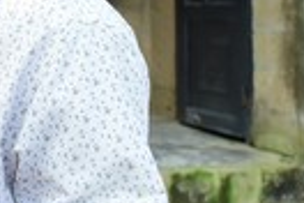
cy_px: -18
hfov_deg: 15.2
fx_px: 996
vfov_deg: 11.5
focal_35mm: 118
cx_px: -226
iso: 800
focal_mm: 24
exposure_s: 1/400
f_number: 5
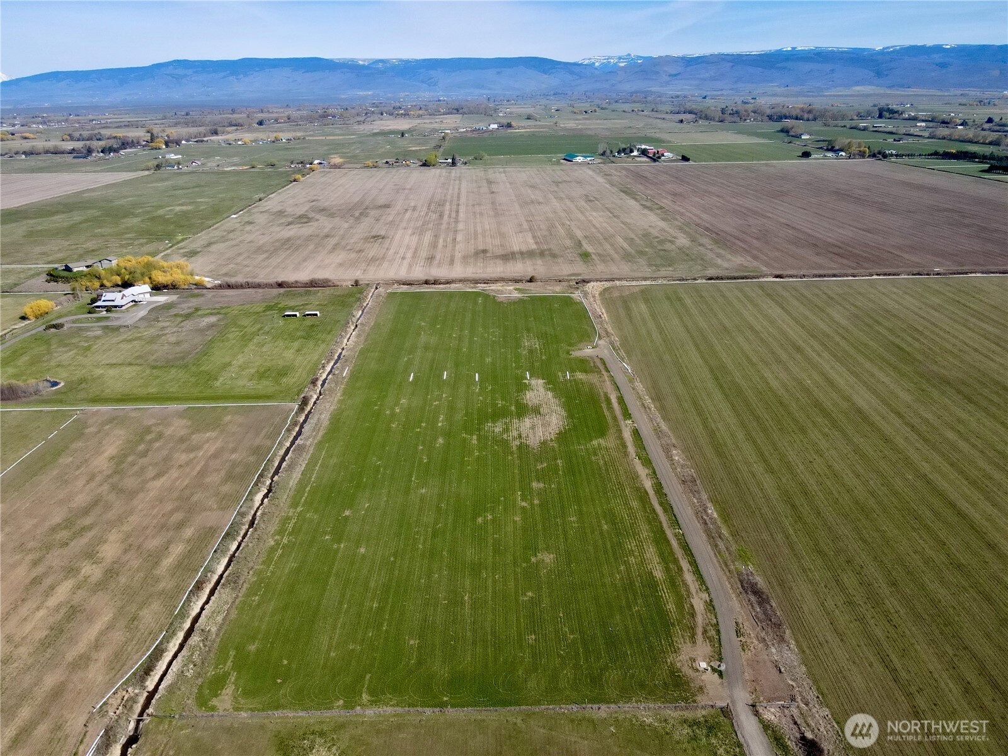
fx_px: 699
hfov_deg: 71.6
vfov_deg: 56.8
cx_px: 504
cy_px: 378
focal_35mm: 24
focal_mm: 4.5
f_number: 2.8
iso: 400
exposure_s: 1/2500
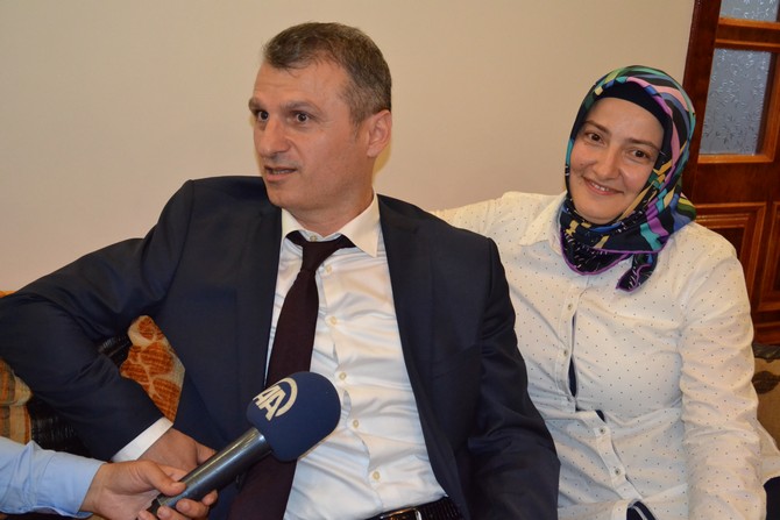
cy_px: 260
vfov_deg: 23.8
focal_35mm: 57
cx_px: 390
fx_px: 1235
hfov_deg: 35.0
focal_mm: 38
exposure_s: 1/60
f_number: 5
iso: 2800
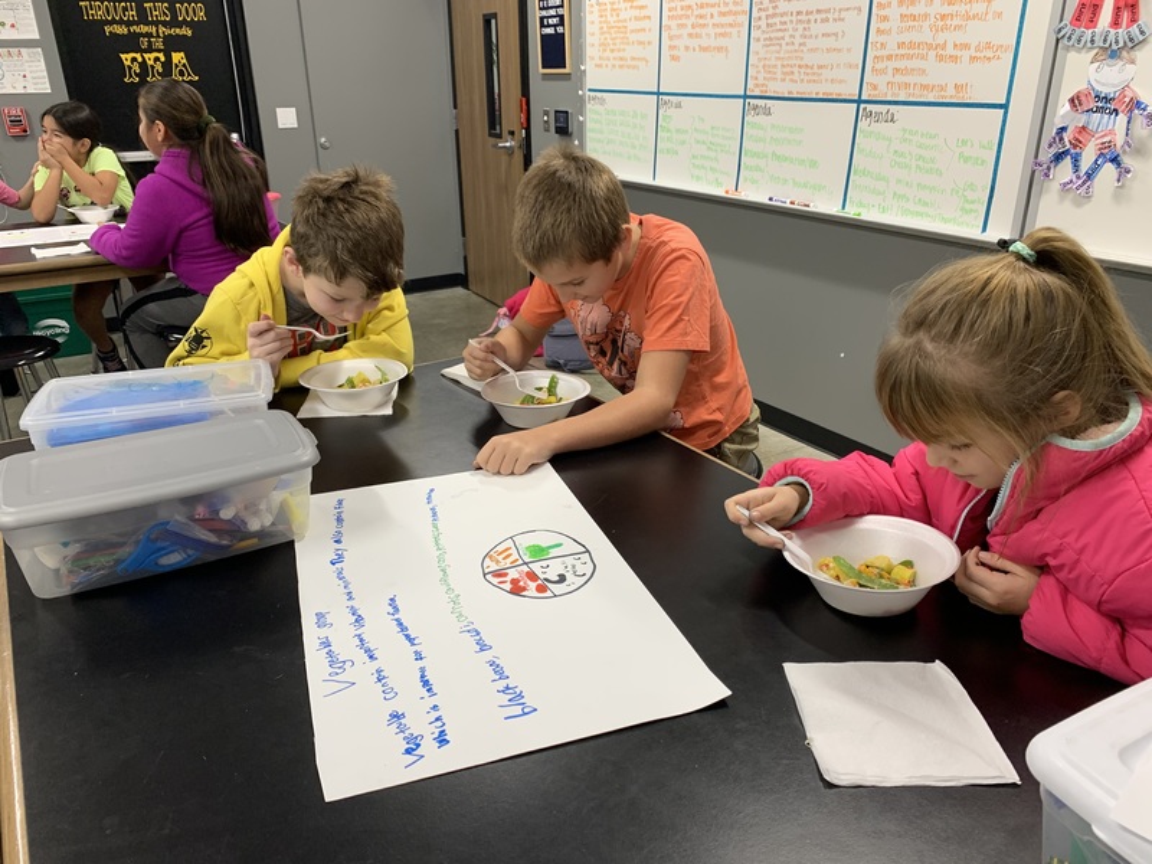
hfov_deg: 67.3
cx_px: 576
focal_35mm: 26
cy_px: 432
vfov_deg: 53.1
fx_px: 865
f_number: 1.8
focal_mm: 4.25
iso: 100
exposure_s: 1/67
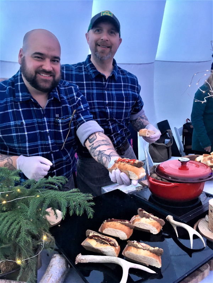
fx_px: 238
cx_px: 106
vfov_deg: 61.7
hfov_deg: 48.2
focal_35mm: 29
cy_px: 142
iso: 25
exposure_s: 1/30
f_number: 2.2
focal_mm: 4.15
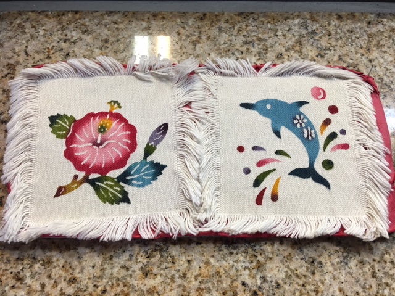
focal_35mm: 29
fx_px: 331
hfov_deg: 61.7
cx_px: 198
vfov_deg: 48.2
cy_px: 148
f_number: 2.2
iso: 40
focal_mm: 4.15
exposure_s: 1/15
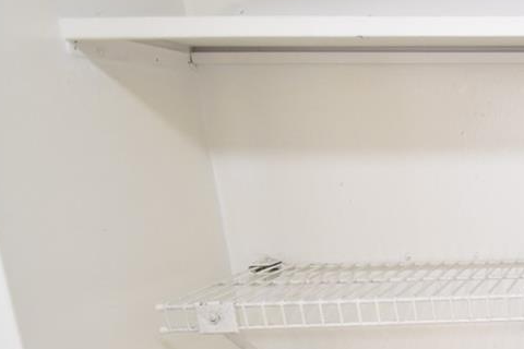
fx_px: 728
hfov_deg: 30.8
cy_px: 362
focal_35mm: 50
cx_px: 686
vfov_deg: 25.4
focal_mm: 10
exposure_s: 1/45
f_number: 3.5
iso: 800
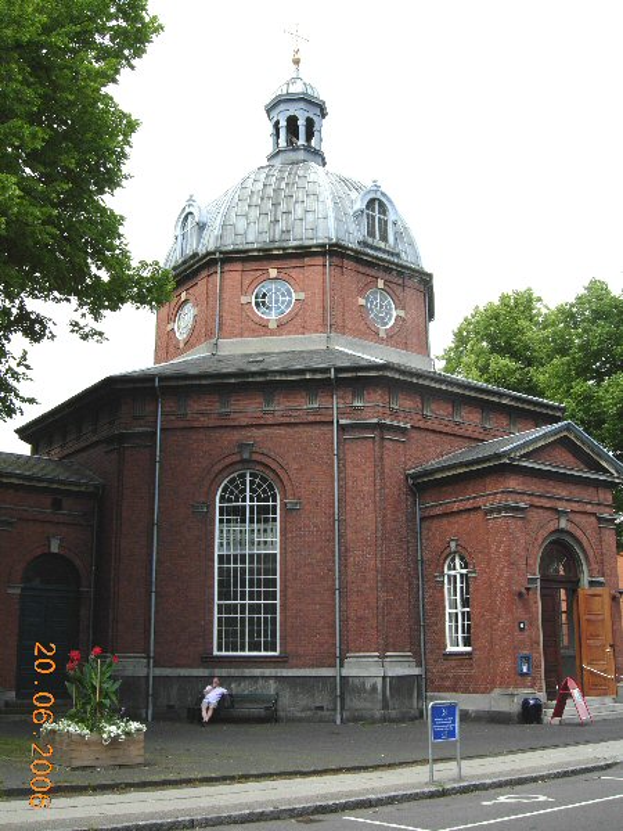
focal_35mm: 36
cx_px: 312
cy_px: 416
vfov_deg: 51.4
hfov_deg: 39.7
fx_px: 864
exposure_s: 1/242
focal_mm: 7.5
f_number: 5.4
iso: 50
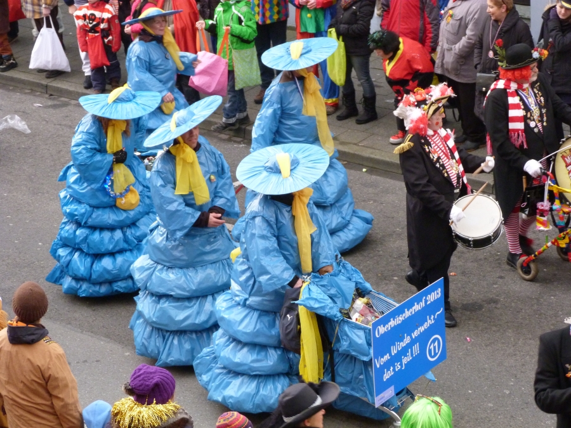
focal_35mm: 103
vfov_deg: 14.4
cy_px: 214
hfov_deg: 19.1
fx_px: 1699
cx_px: 286
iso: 400
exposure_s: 1/50
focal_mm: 18.6
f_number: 3.5
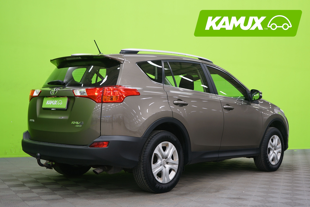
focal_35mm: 49
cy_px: 104
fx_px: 422
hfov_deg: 40.3
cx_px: 155
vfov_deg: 27.5
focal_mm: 49
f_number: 4.5
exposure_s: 1/6
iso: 400
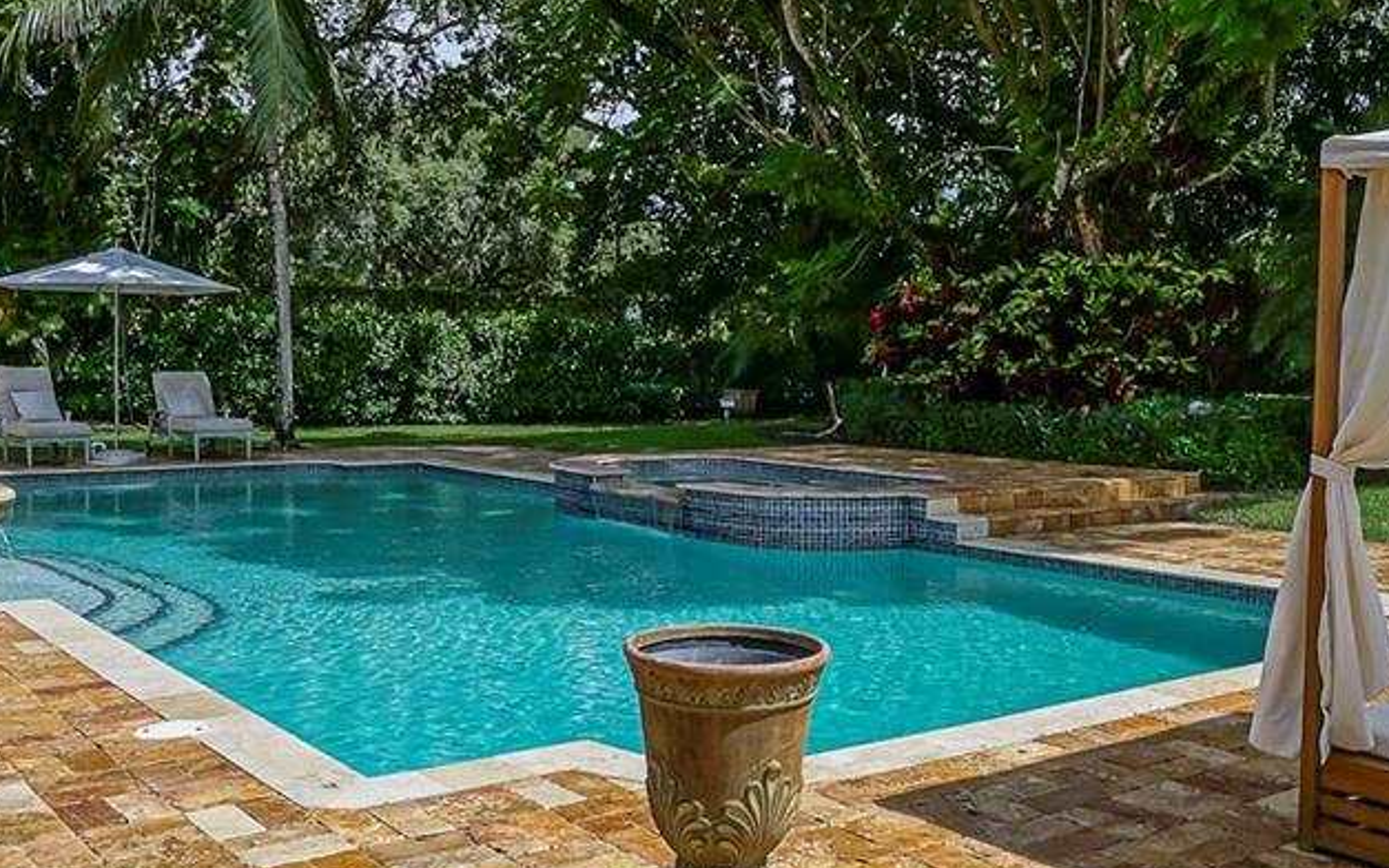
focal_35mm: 39
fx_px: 1476
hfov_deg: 50.2
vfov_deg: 32.7
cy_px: 379
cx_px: 800
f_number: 7.1
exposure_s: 1/1000
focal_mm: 10
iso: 160
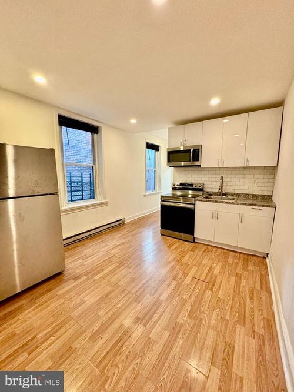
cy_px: 196
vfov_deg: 102.1
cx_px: 147
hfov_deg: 85.7
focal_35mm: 14
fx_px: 159
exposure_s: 1/60
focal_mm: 2.22
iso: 400
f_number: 2.2
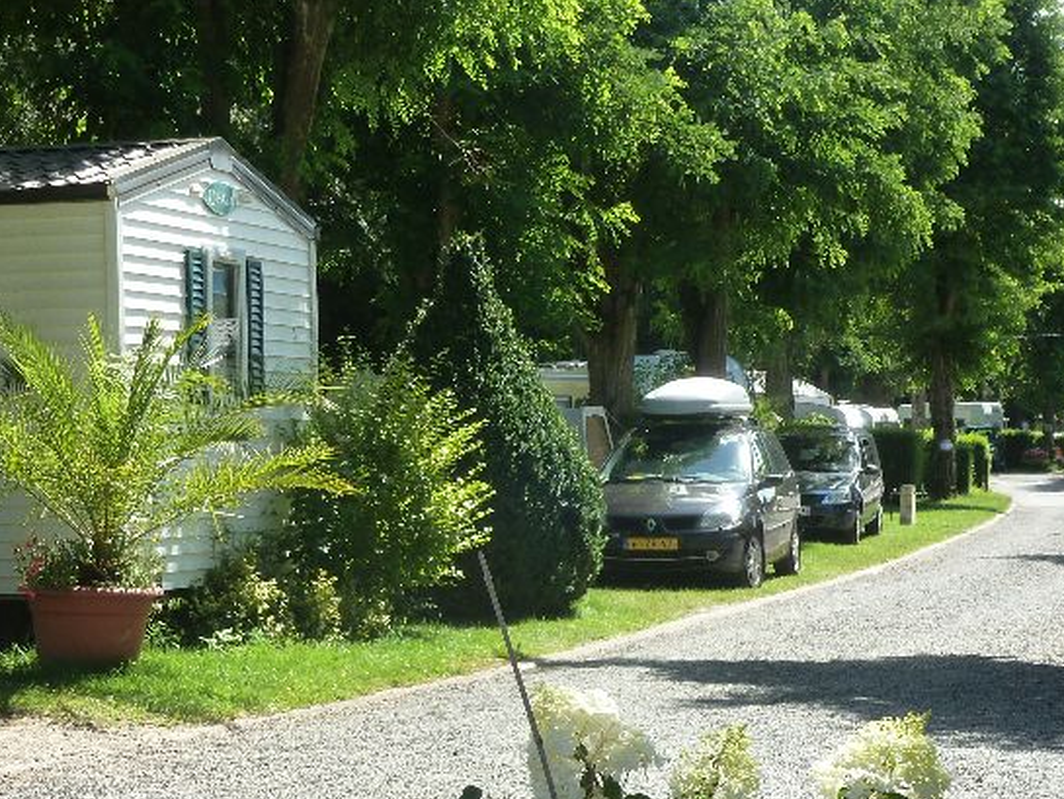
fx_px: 2582
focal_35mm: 84
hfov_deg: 23.3
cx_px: 478
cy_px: 625
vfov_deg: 17.4
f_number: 4.3
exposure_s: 1/250
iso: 160
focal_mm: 9.4
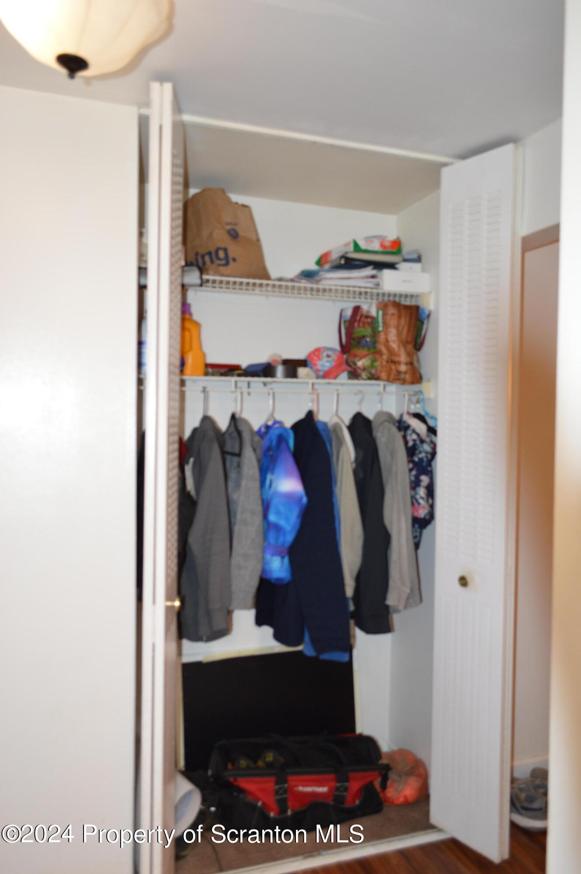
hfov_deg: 47.8
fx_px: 655
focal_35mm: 27
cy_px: 437
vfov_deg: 67.4
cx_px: 290
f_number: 3.5
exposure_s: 1/60
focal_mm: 18
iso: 640
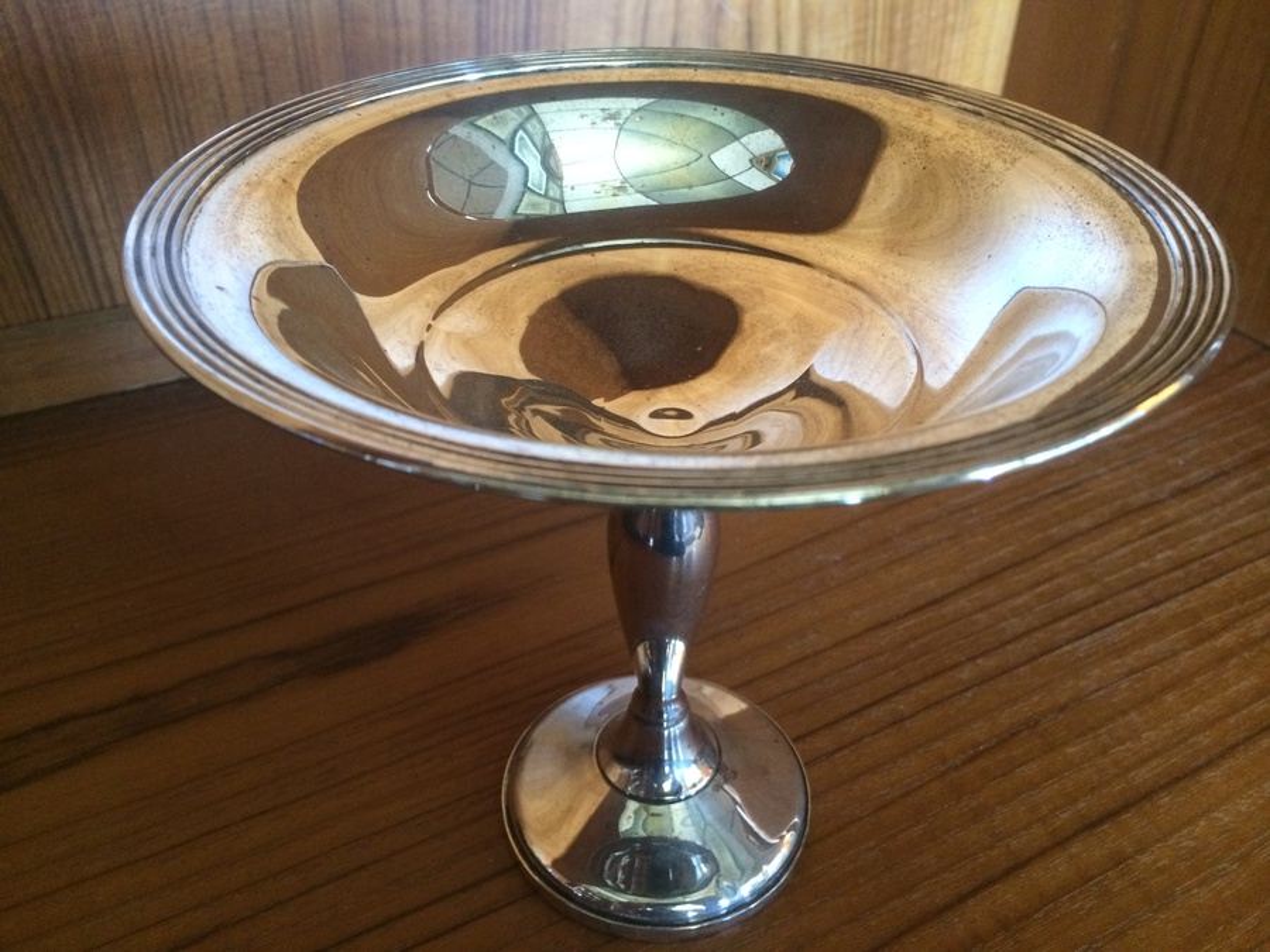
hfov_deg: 60.0
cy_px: 476
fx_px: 1101
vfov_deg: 46.8
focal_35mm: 30
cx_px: 635
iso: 320
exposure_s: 1/20
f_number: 2.2
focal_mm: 4.12
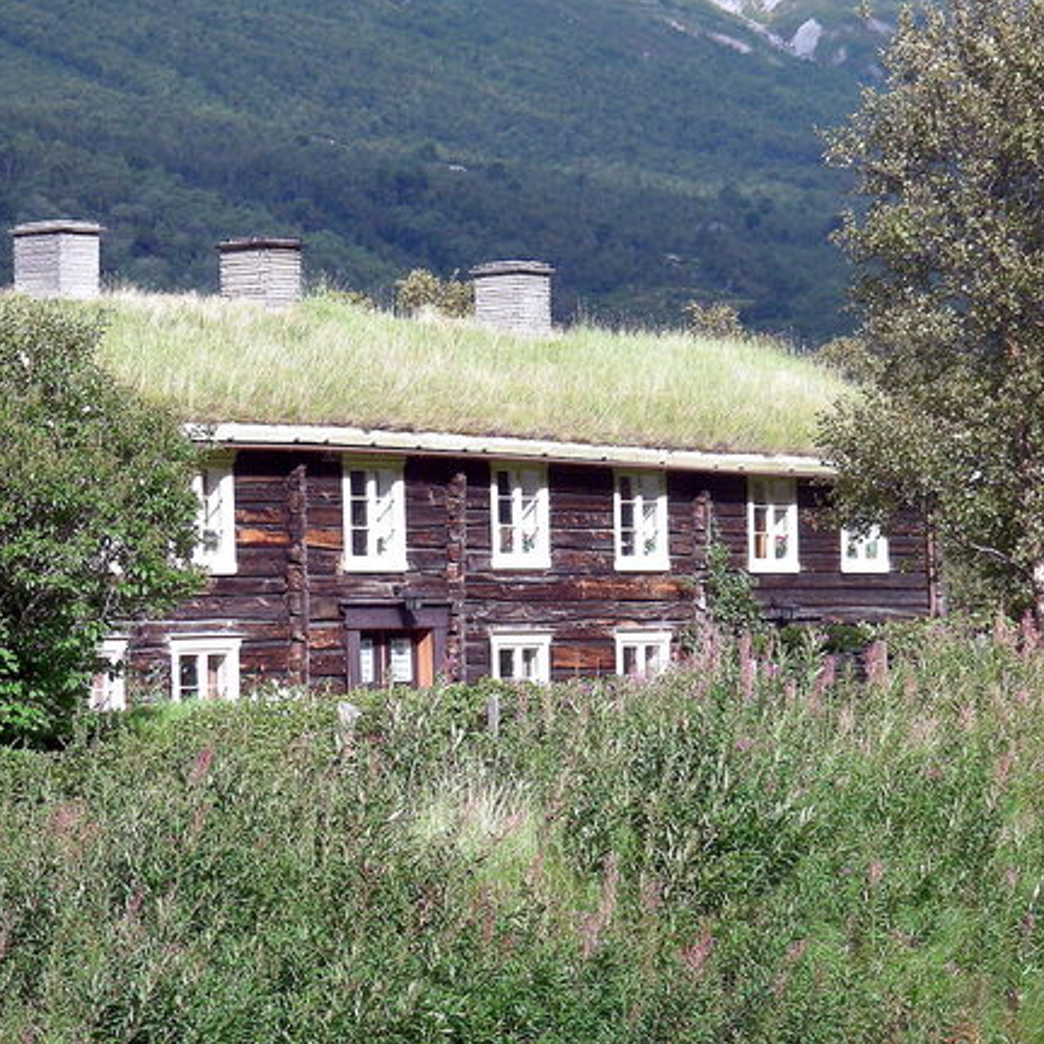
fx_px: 5357
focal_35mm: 157
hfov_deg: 11.1
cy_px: 503
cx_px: 341
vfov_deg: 11.1
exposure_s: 1/287
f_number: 4
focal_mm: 21.3
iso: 70
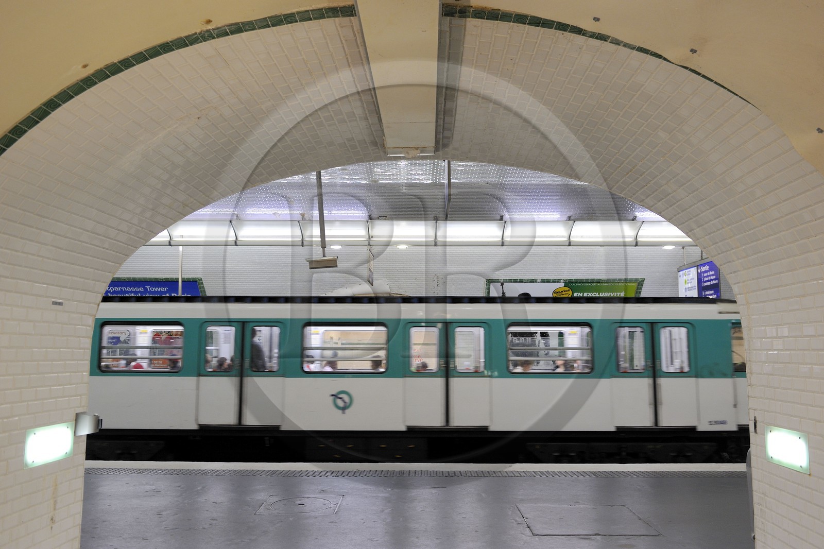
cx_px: 412
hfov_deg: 63.7
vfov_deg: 44.9
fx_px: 664
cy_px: 274
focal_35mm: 29
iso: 800
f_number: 3.5
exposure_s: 1/40
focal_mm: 29
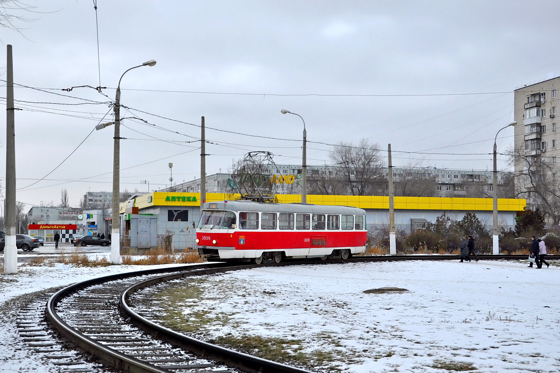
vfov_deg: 31.9
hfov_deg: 46.4
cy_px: 186
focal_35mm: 42
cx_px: 280
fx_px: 653
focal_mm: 28
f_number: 5.6
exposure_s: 1/250
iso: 320
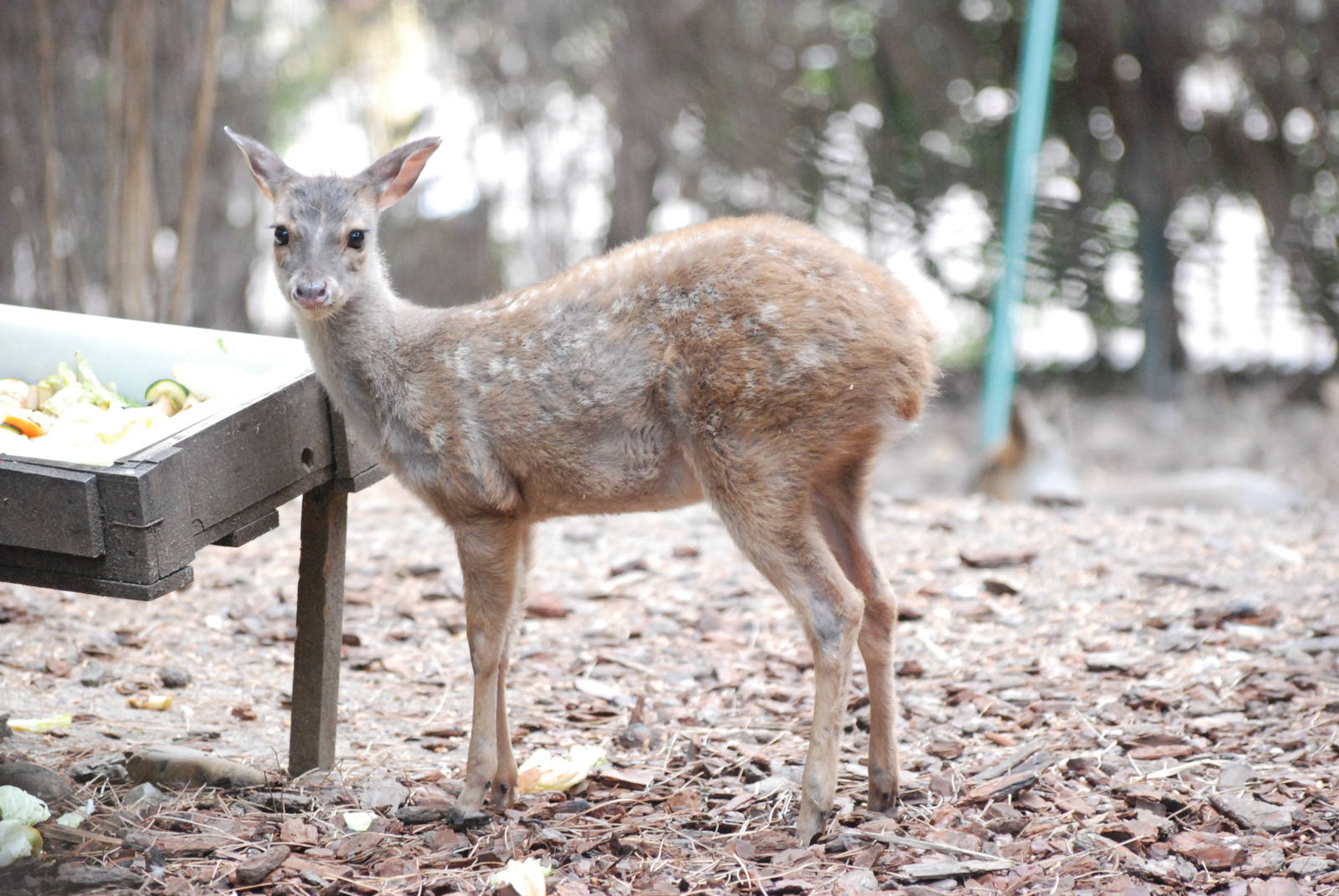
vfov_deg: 5.4
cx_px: 670
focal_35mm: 255
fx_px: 9496
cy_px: 448
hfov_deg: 8.1
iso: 1600
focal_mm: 170
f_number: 4.5
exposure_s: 1/160
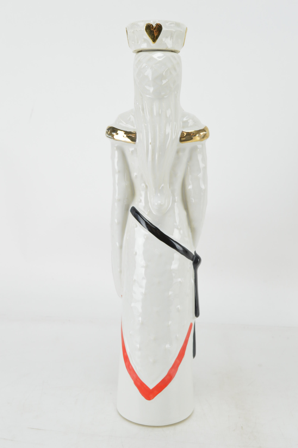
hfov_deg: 28.0
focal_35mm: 48
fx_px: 597
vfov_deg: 41.1
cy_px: 224
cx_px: 149
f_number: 6.3
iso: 800
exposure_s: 1/80
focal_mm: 32
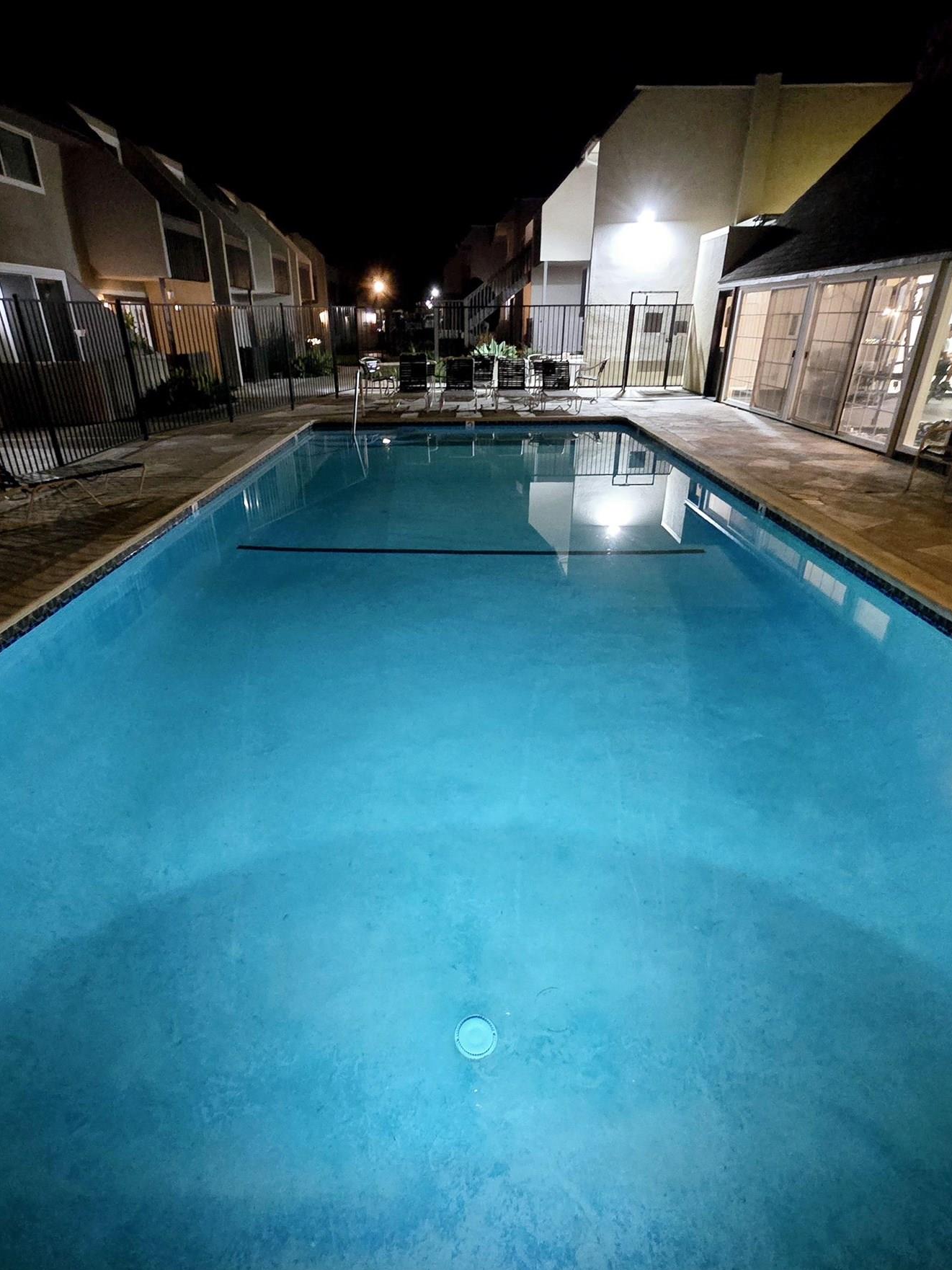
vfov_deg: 90.9
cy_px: 685
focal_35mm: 17
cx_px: 437
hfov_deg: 74.6
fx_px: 624
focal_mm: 2.2
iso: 1250
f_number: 2.2
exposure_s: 1/24
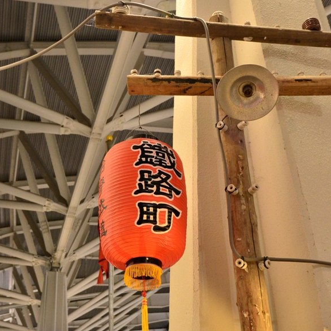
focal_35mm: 53
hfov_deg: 32.4
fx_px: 570
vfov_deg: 32.2
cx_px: 165
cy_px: 217
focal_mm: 27
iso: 1600
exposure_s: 1/80
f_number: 5.6
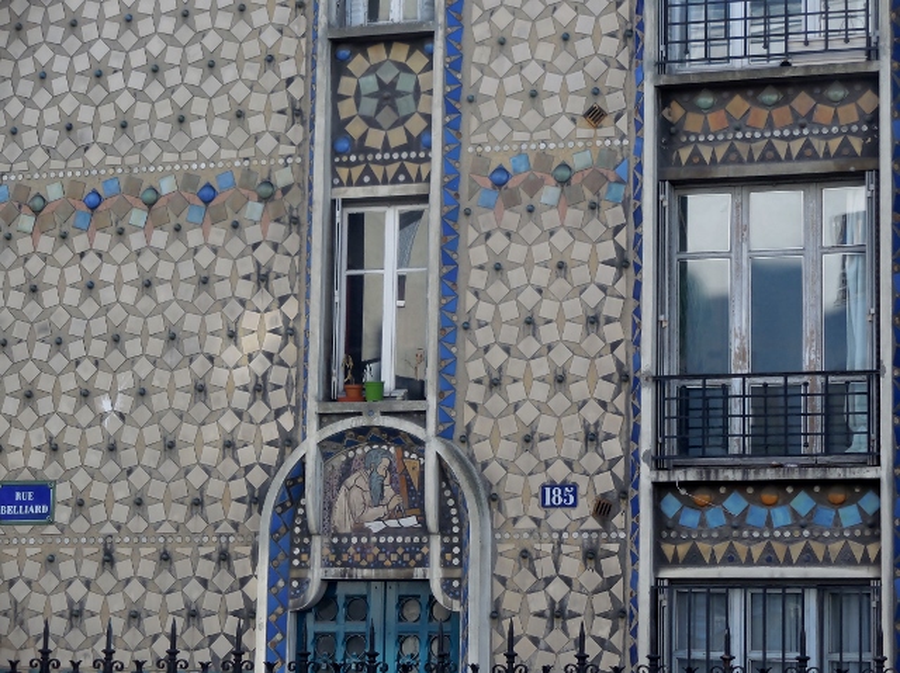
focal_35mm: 113
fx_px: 2936
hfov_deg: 17.4
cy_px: 336
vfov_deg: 13.1
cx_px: 450
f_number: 5.1
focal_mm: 20.4
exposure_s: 1/200
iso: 125
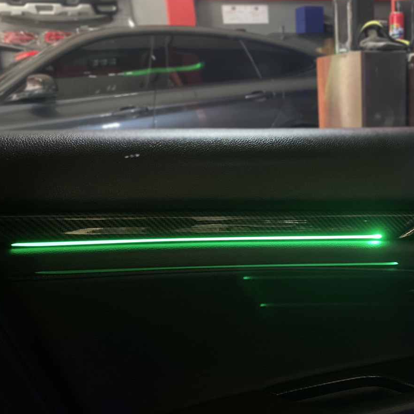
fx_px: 528
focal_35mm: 39
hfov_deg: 41.6
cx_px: 310
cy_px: 258
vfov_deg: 42.5
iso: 1000
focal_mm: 4.25
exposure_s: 1/21
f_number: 1.8
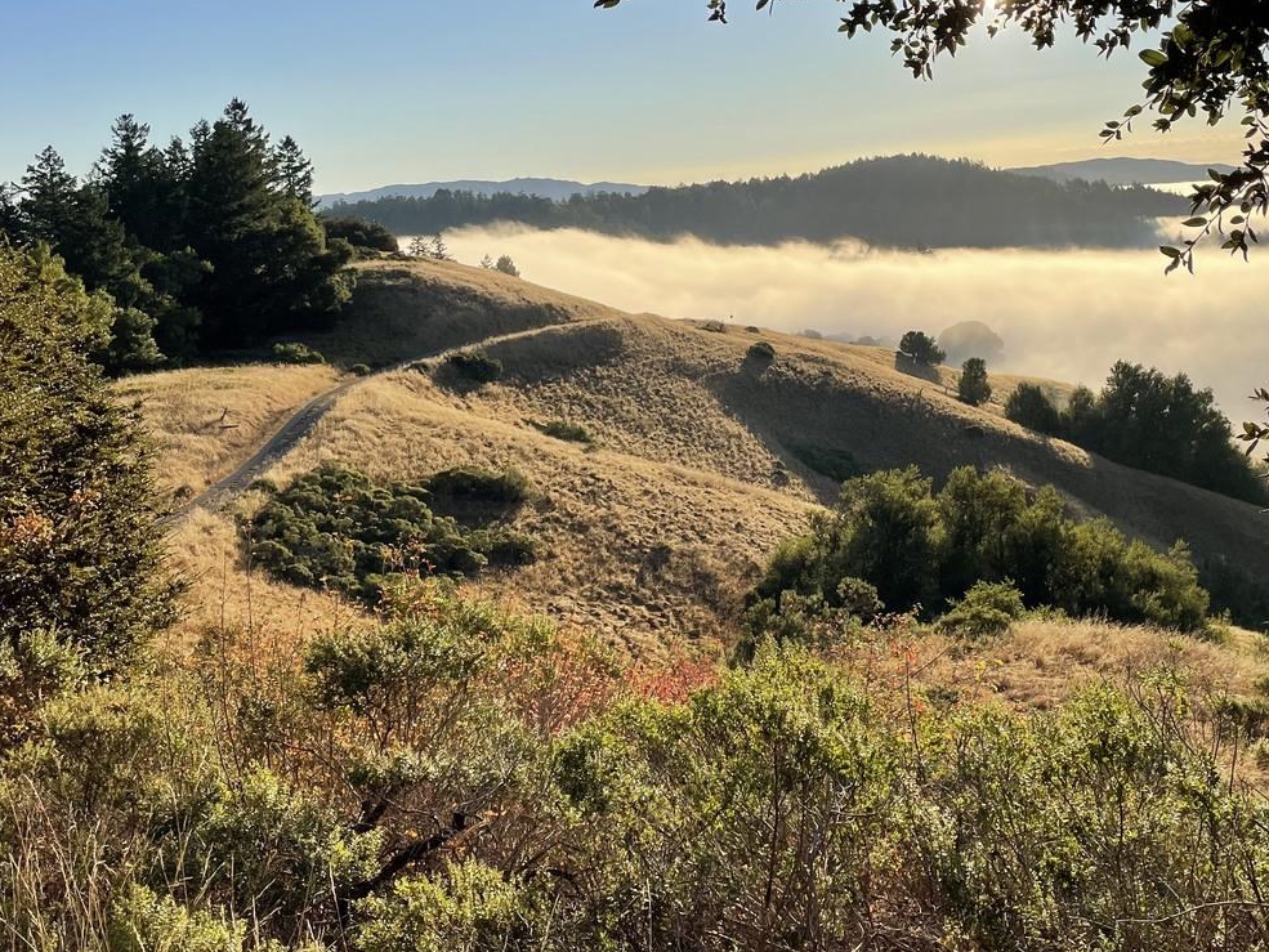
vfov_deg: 37.6
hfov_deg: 48.7
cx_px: 746
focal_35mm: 38
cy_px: 383
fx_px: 1393
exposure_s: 1/3861
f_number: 1.6
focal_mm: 4.2
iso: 32
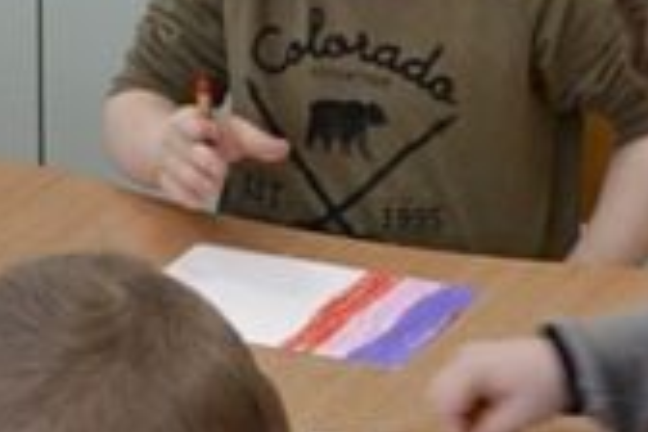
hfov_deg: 10.2
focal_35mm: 201
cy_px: 91
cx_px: 285
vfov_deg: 6.8
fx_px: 3618
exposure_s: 1/80
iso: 400
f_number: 4.5
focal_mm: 22
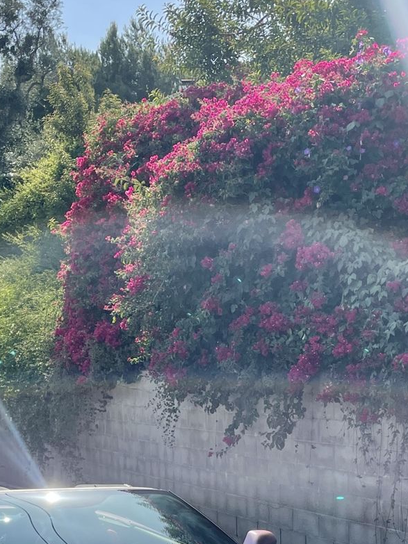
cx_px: 202
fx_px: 975
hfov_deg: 23.6
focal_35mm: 62
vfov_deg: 29.7
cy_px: 501
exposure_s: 1/3731
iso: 32
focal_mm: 4.2
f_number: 1.6
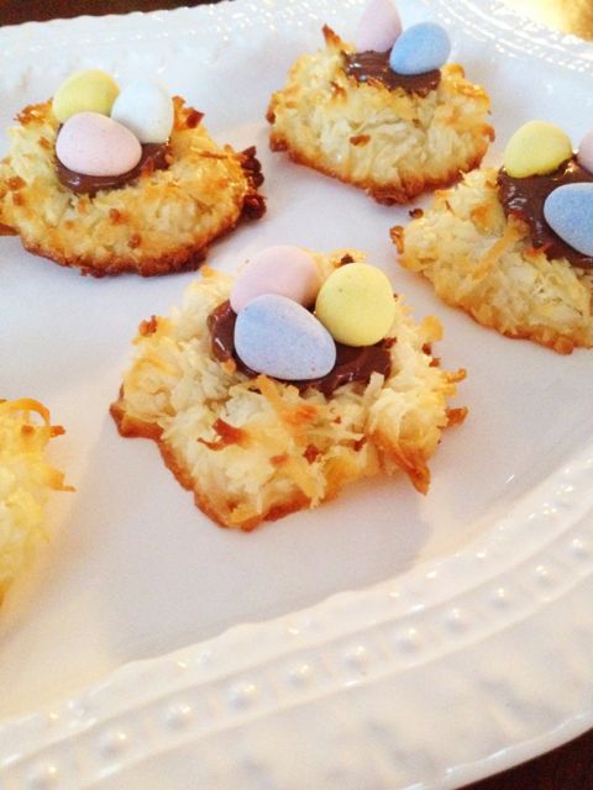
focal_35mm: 35
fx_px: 799
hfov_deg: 40.7
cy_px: 395
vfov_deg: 52.6
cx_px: 296
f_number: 2.4
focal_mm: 4.28
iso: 800
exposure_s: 1/15
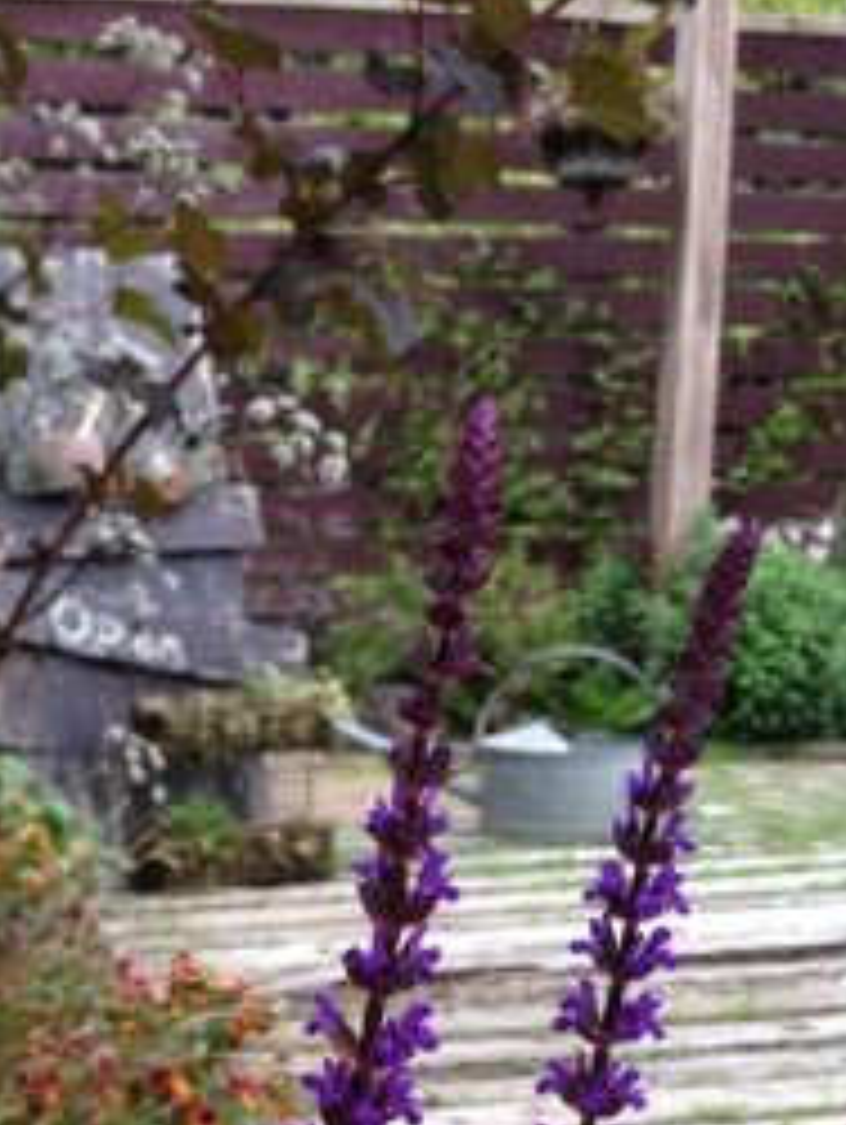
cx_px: 151
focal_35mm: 70
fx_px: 2277
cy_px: 994
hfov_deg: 20.8
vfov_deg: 26.9
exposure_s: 1/120
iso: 80
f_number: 2.4
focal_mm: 4.28
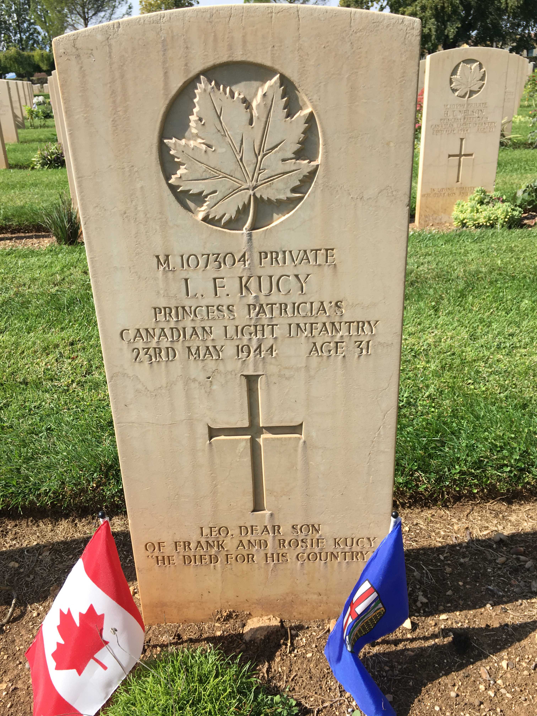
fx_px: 600
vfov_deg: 61.7
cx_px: 268
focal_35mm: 29
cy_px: 358
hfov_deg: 48.2
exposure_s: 1/1054
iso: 25
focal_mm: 4.15
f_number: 2.2
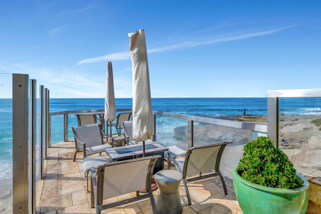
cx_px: 160
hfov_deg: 85.5
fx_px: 174
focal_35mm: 20
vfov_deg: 63.1
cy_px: 107
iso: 400
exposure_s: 1/2000
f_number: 8
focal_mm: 19.5
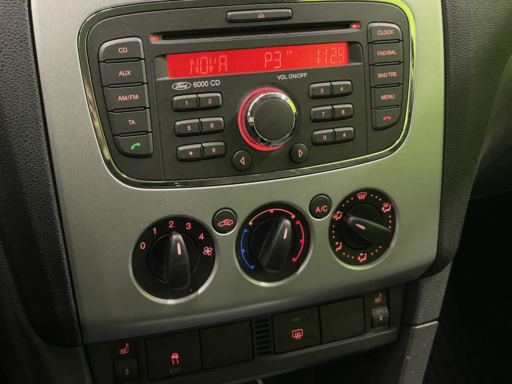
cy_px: 192
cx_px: 256
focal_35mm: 52
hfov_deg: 36.8
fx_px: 769
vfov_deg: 28.0
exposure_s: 1/50
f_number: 2
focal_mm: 6
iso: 800
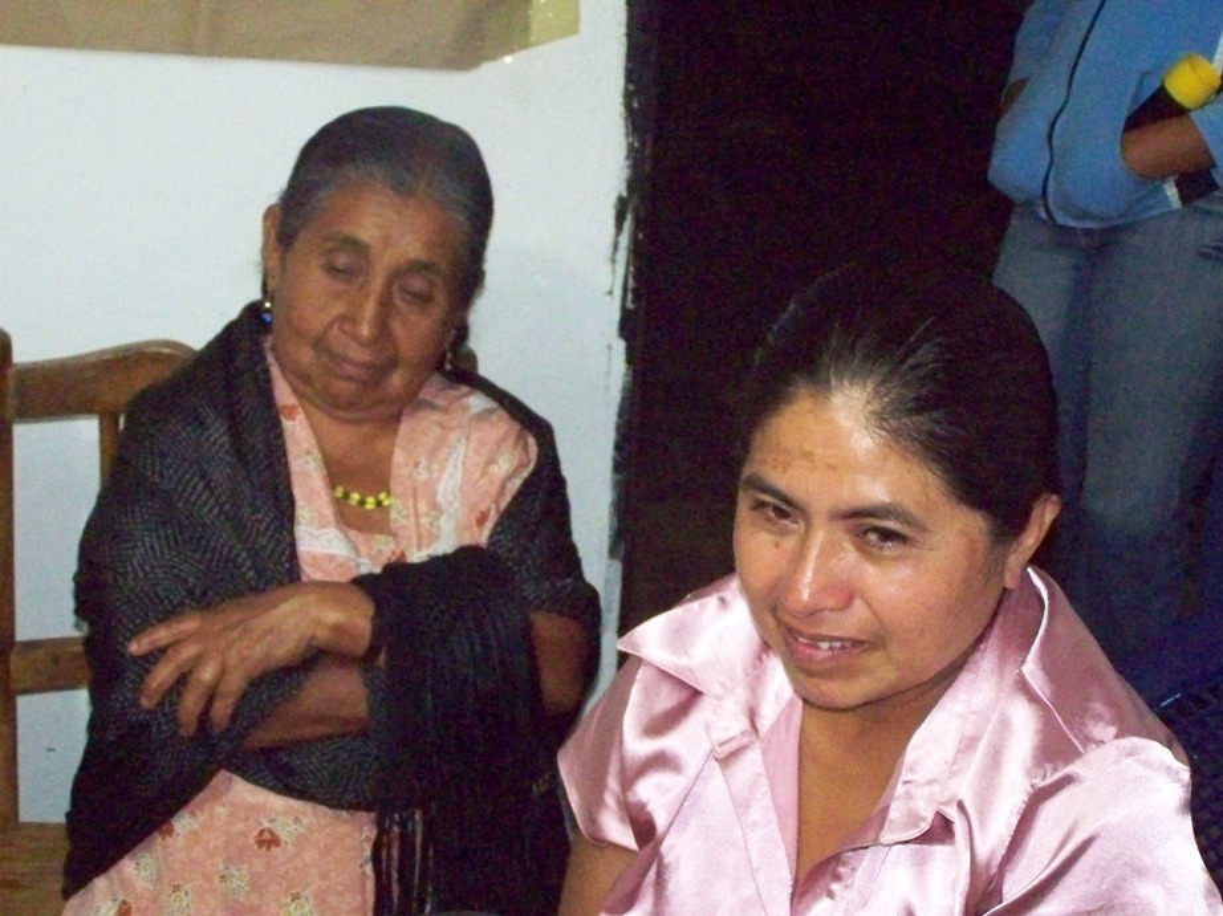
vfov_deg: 21.9
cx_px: 612
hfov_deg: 29.0
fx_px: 2367
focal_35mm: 67
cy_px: 458
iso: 1600
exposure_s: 1/160
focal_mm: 11.2
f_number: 3.2
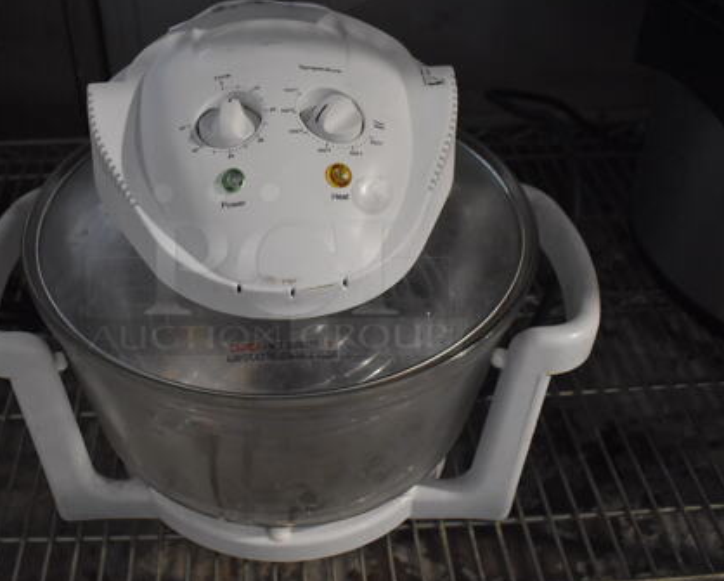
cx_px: 270
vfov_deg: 40.1
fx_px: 793
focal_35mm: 37
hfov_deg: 48.6
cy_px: 264
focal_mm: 18
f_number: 3.5
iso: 3200
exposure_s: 1/125
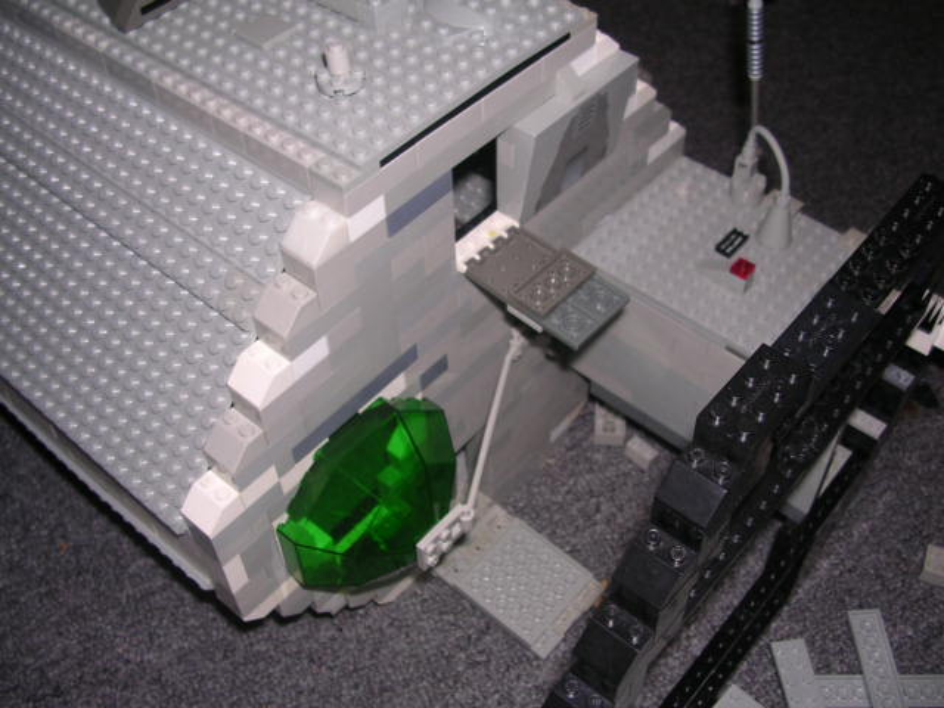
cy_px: 354
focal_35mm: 38
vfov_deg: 37.7
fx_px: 1036
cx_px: 472
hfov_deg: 49.0
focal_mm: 5.8
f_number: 2.8
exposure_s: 1/60.1
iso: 100
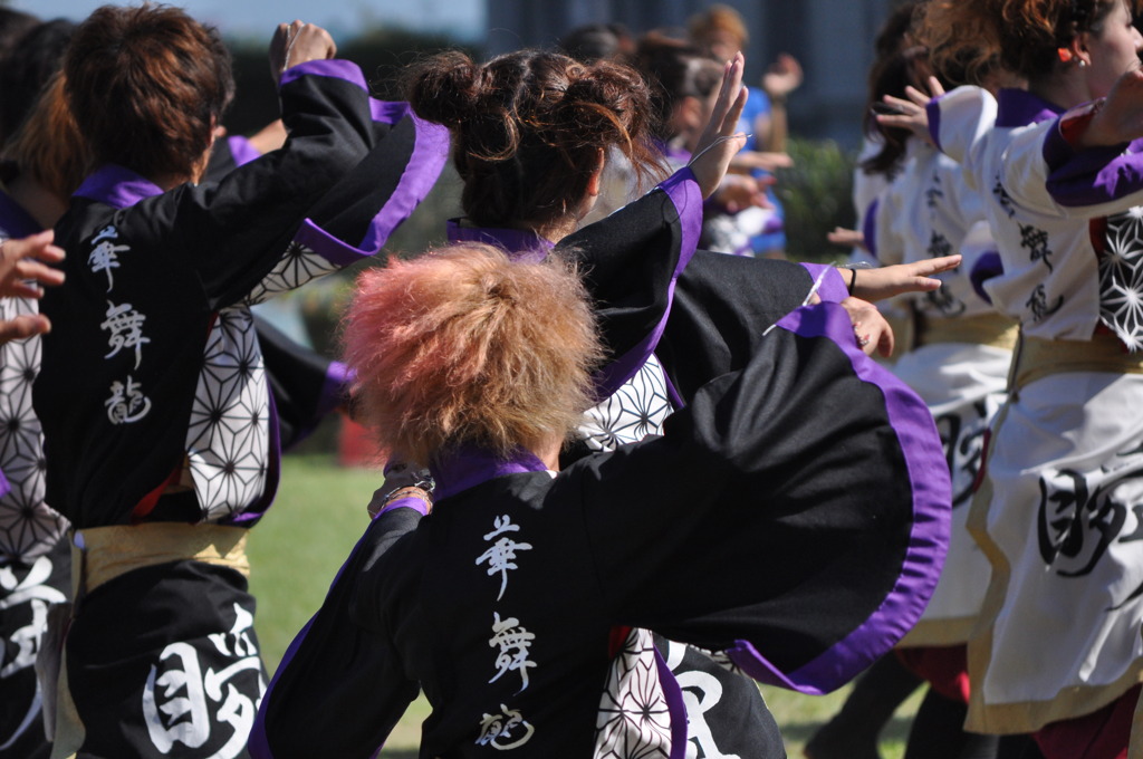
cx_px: 572
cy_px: 380
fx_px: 8324
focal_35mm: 262
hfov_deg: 7.9
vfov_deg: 5.2
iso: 640
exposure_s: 1/2500
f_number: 5.3
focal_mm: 175
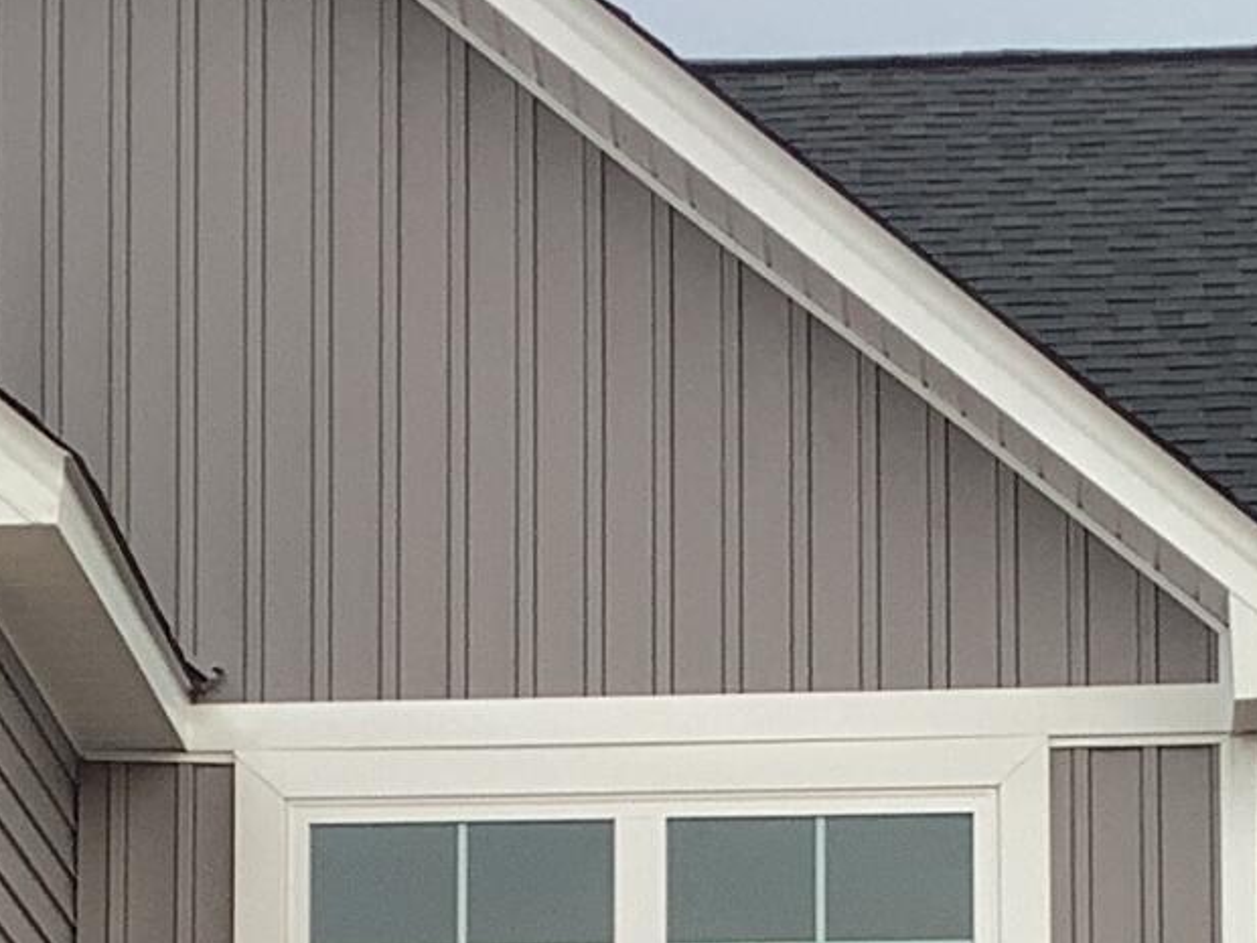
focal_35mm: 150
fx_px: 5447
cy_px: 1683
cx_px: 626
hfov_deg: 13.2
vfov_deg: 9.4
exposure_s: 1/120
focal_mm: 3.3
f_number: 2.4
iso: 32
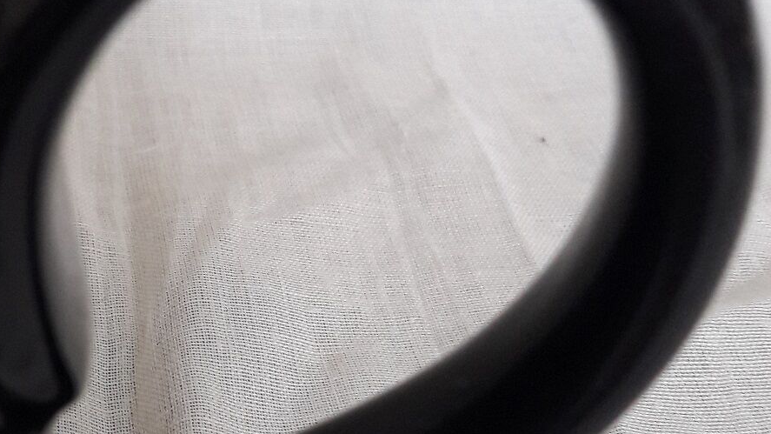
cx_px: 164
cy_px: 249
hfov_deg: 29.1
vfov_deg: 17.0
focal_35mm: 71
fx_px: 1452
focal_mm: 3.7
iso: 160
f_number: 1.9
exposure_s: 1/20
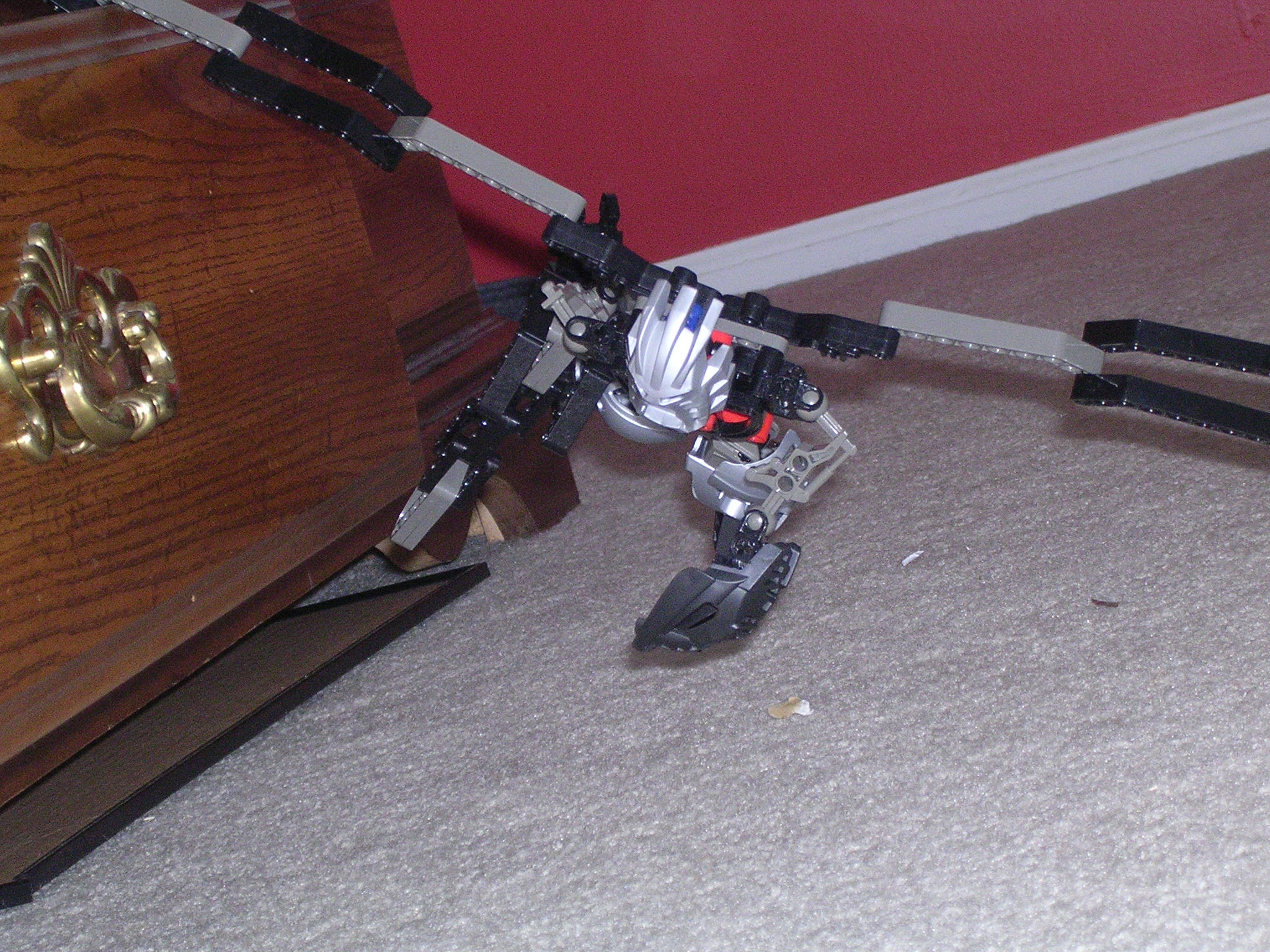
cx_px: 635
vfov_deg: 12.9
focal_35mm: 115
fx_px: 4219
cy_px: 476
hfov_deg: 17.1
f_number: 4.9
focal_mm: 17.4
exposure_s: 1/60.1
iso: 400
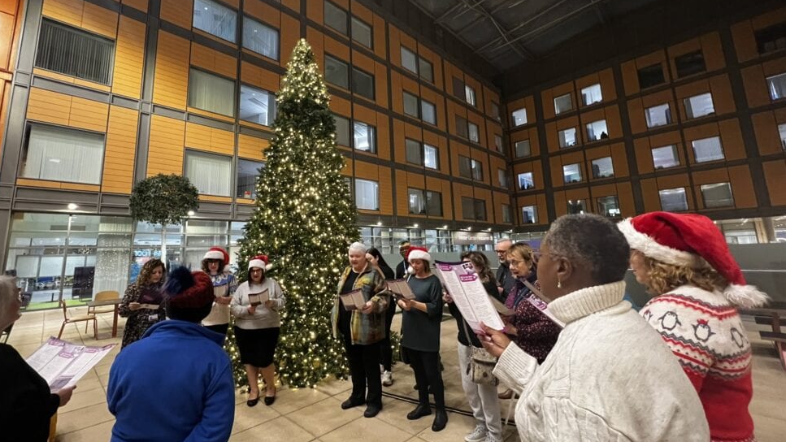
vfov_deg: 70.3
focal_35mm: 15
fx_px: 313
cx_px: 371
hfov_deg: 102.9
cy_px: 197
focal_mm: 1.57
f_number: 1.8
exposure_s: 1/50
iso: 800
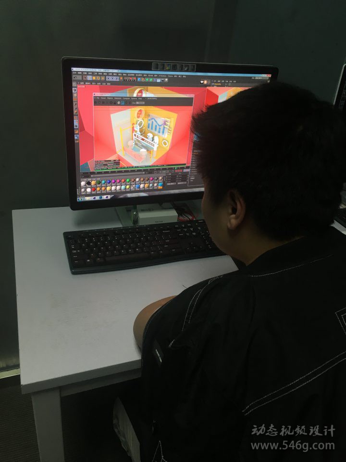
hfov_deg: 48.2
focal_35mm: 29
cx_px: 173
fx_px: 386
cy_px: 231
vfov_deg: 61.7
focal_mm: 4.15
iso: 40
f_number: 2.2
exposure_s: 1/33
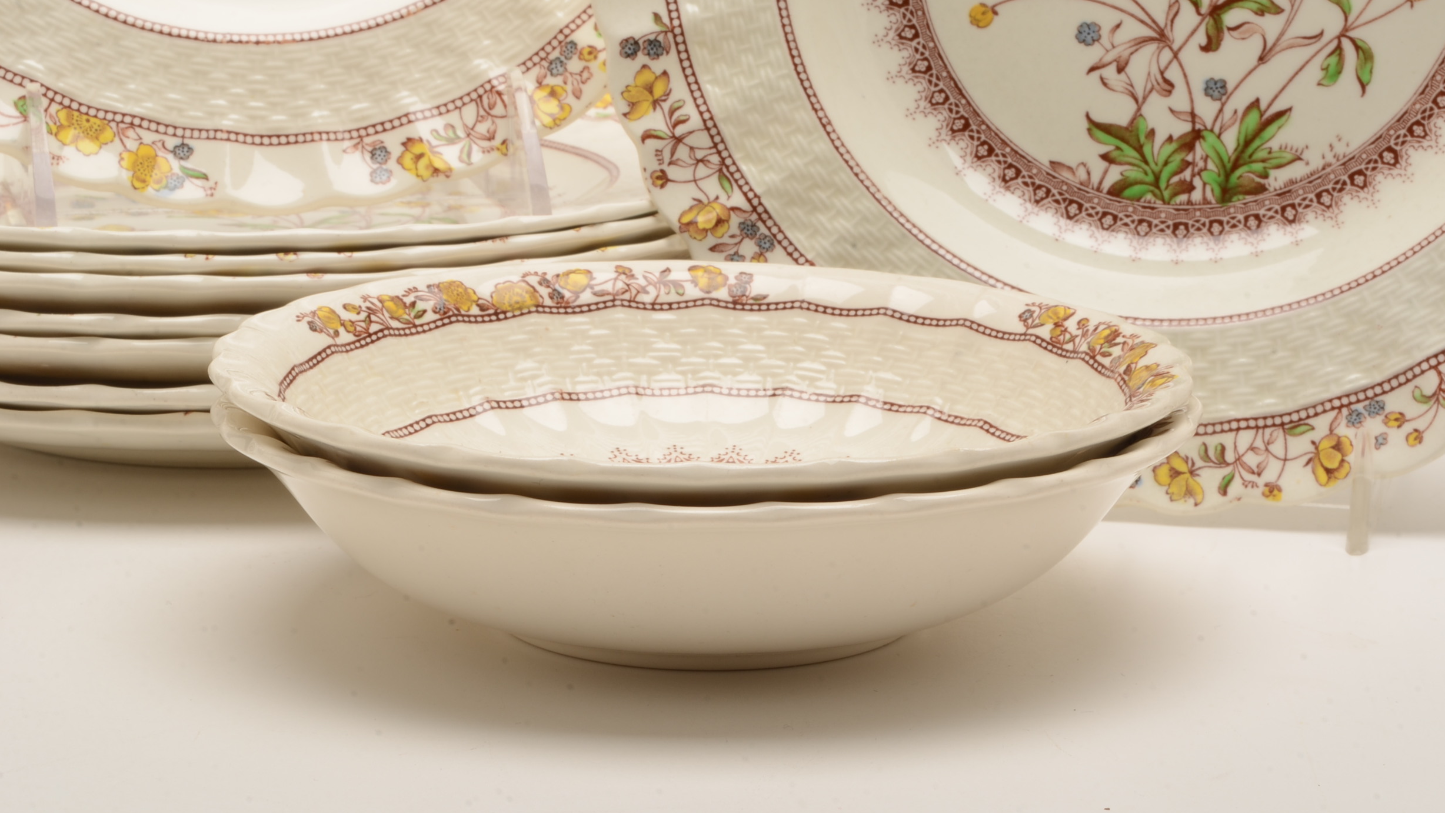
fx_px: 3316
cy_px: 396
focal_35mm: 87
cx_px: 724
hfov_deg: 24.6
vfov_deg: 14.0
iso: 100
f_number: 29
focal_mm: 55
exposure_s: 1/160
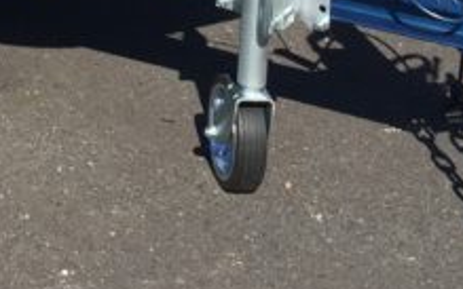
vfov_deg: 8.3
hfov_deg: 14.0
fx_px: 1817
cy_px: -424
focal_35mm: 144
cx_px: -123
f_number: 2.2
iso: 32
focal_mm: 4.15
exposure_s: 1/2083
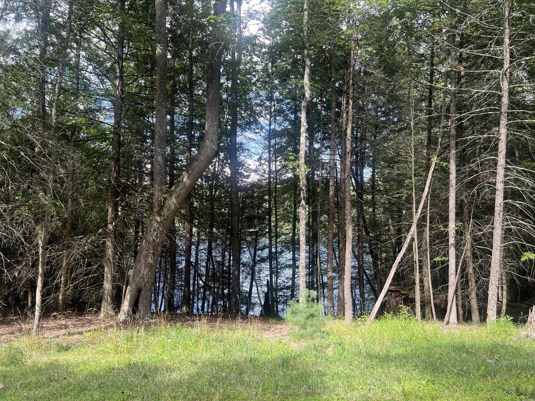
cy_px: 200
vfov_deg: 53.1
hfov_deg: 67.3
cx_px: 268
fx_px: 402
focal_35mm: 26
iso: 50
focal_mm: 5.7
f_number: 1.5
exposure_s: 1/349
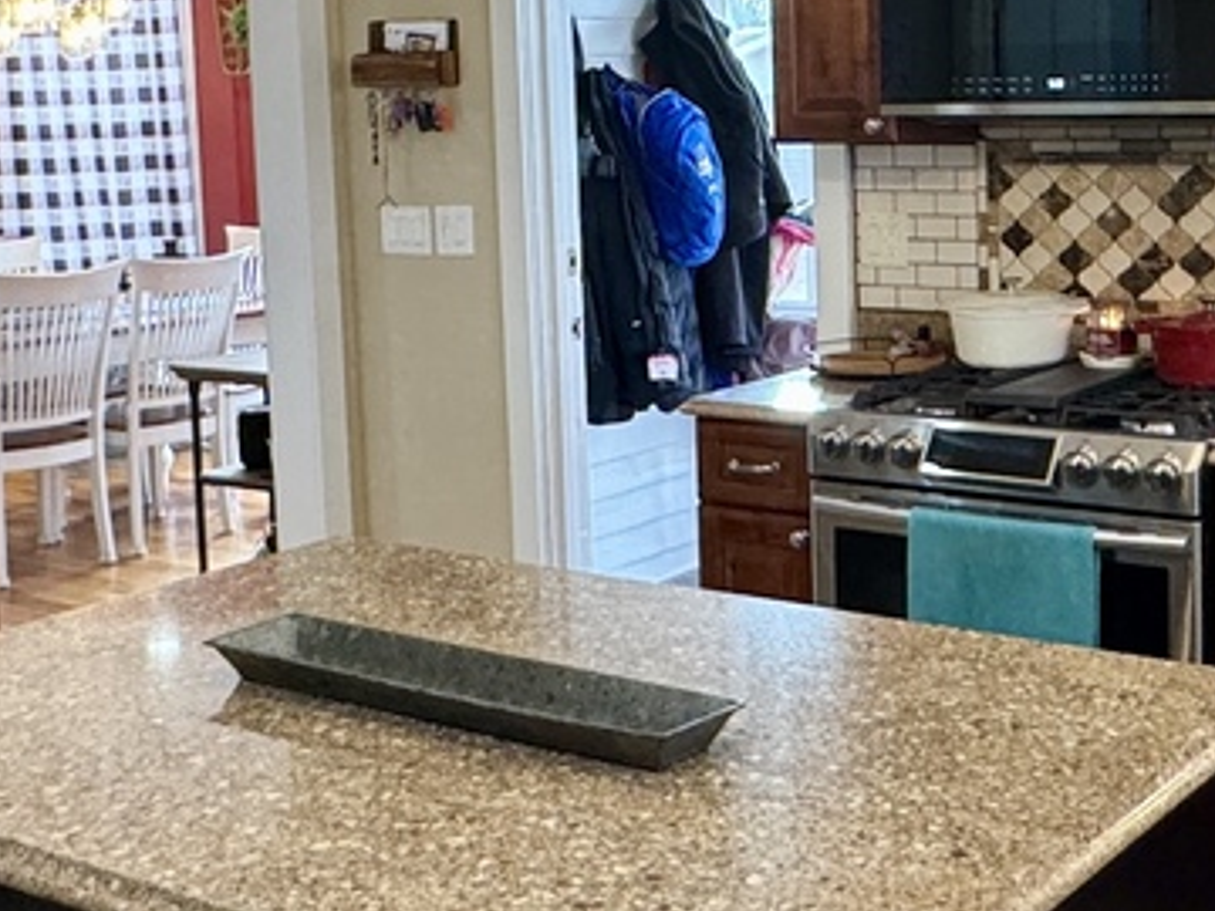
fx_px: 1966
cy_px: 253
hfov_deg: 34.0
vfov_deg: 25.9
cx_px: 830
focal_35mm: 56
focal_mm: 2.22
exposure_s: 1/120
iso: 200
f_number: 2.2
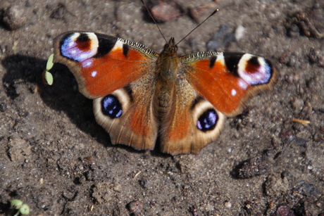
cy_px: 108
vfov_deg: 3.1
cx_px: 162
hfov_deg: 4.6
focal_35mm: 450
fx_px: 4051
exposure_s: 1/500
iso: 320
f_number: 6.3
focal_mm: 300
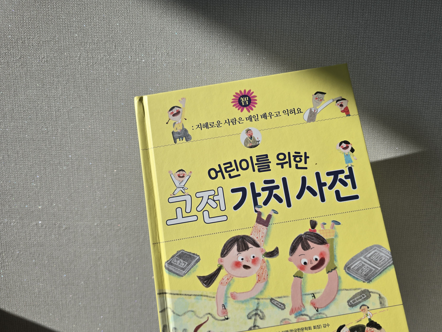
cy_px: 179
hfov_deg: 69.4
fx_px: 319
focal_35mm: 25
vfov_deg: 54.8
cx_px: 232
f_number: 1.7
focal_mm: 6.3
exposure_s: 1/194
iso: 12
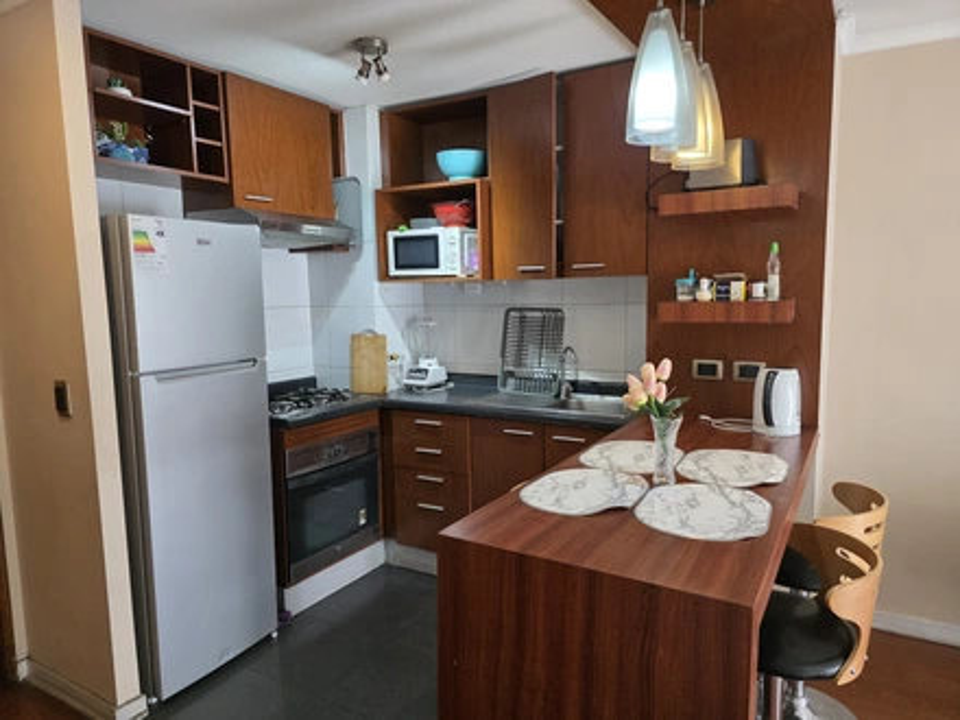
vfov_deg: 58.9
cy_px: 360
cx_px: 480
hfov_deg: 73.9
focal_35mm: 23
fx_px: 638
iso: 200
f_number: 1.7
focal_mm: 6.3
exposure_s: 1/100
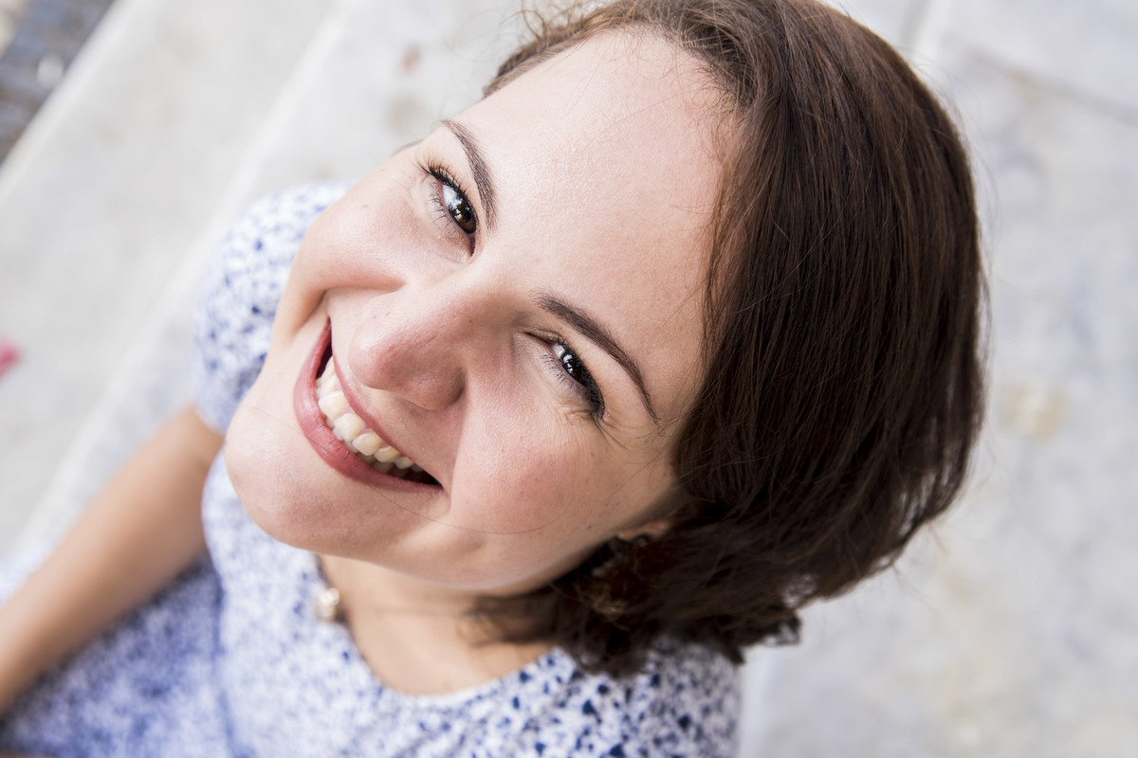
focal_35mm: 46
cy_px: 379
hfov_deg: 42.7
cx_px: 569
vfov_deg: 29.2
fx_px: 1454
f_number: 5.6
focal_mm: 46
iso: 100
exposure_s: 1/80
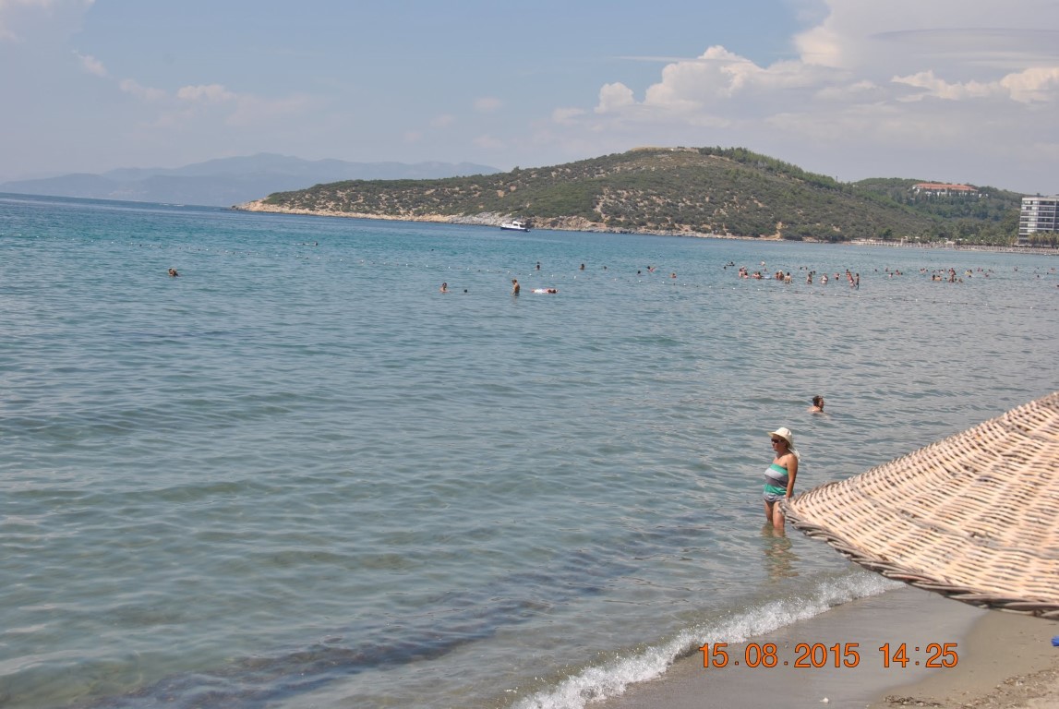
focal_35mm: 52
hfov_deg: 37.8
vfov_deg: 25.8
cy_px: 354
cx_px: 530
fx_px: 1546
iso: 100
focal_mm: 35
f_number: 9
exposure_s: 1/320
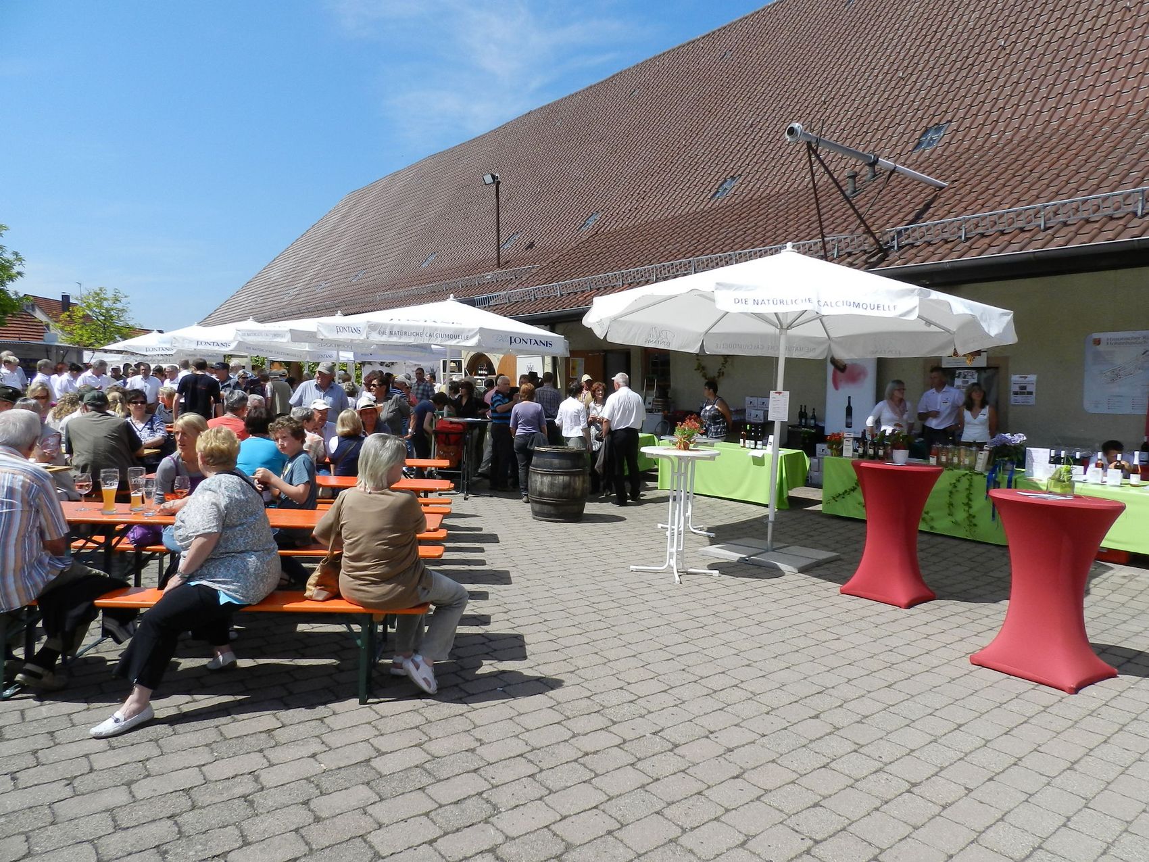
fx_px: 763
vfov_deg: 58.9
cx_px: 574
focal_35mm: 23
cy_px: 431
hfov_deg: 73.9
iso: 160
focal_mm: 4
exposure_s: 1/800
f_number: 4.5
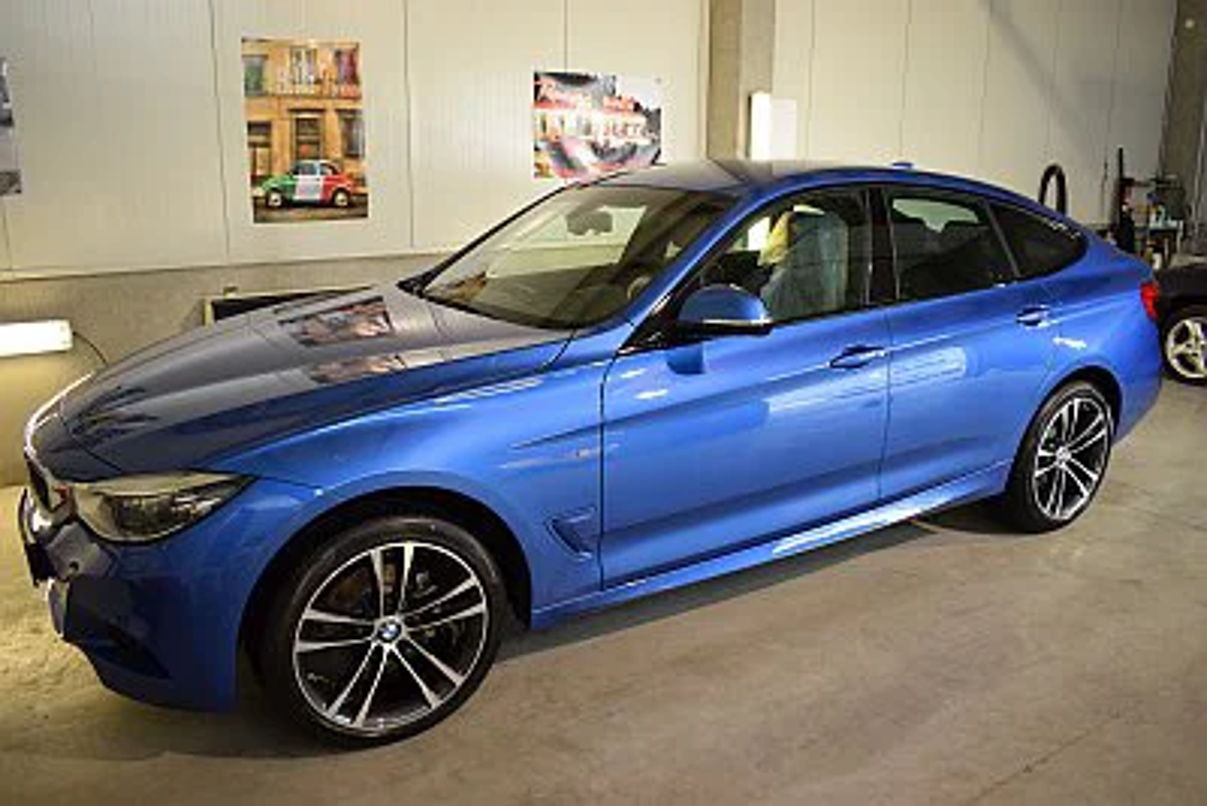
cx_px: 604
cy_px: 403
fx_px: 906
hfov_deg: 67.4
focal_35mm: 27
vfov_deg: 48.0
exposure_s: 1/60
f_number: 4
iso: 640
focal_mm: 18
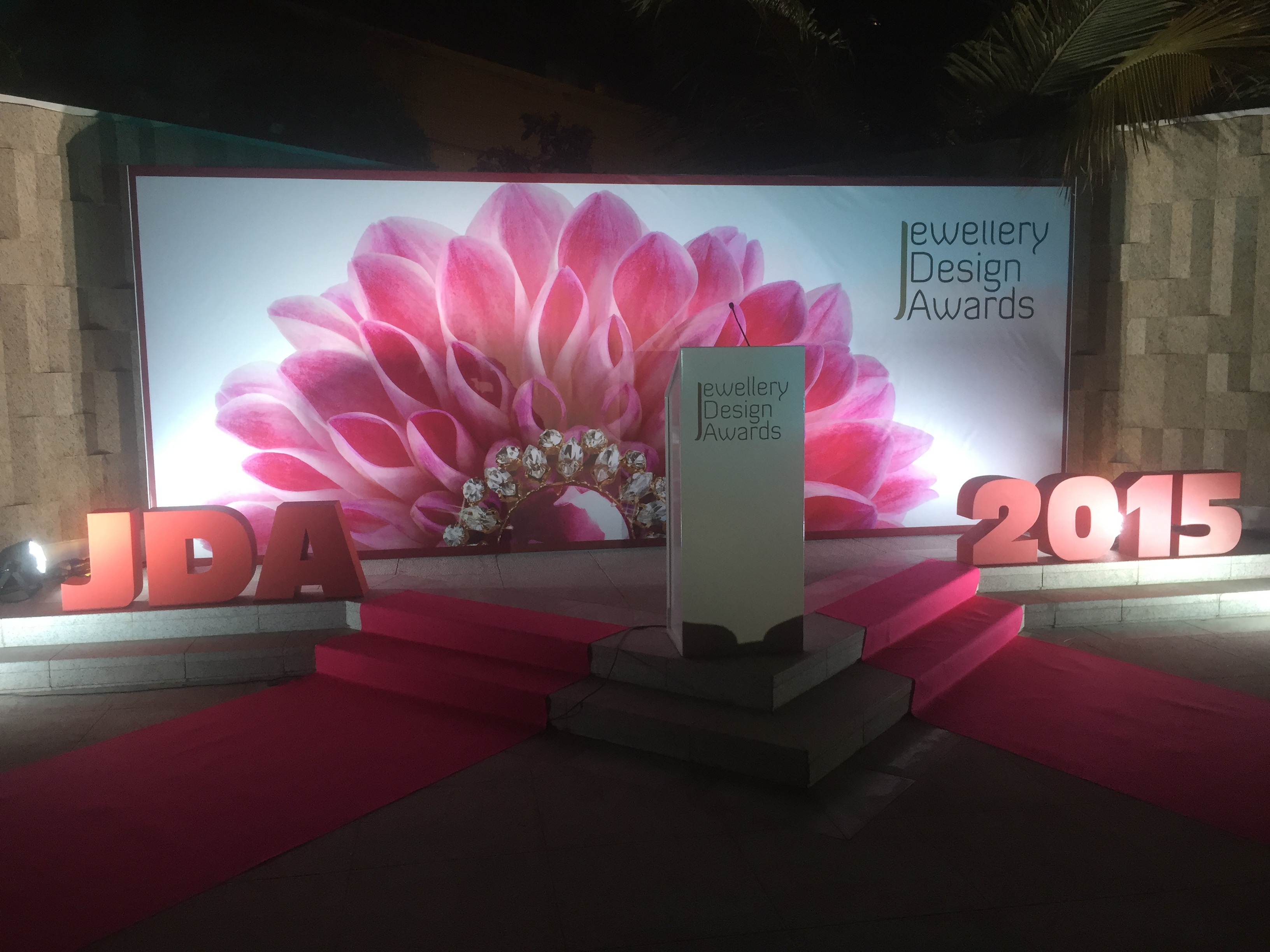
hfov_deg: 61.7
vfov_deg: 48.2
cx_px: 635
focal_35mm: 29
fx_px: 1064
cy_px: 476
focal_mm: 4.15
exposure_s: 1/33
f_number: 2.2
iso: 80
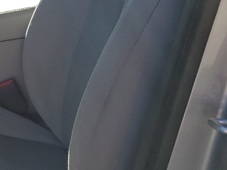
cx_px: -130
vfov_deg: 16.0
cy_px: 47
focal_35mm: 92
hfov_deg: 18.5
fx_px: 603
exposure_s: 1/1667
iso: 50
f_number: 1.5
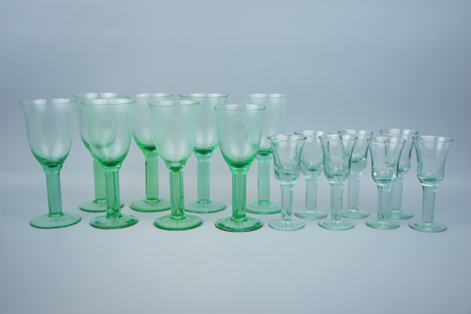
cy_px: 157
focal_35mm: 43
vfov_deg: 31.2
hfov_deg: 45.4
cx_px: 236
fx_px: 563
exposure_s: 1/60
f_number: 5
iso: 100
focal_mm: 43
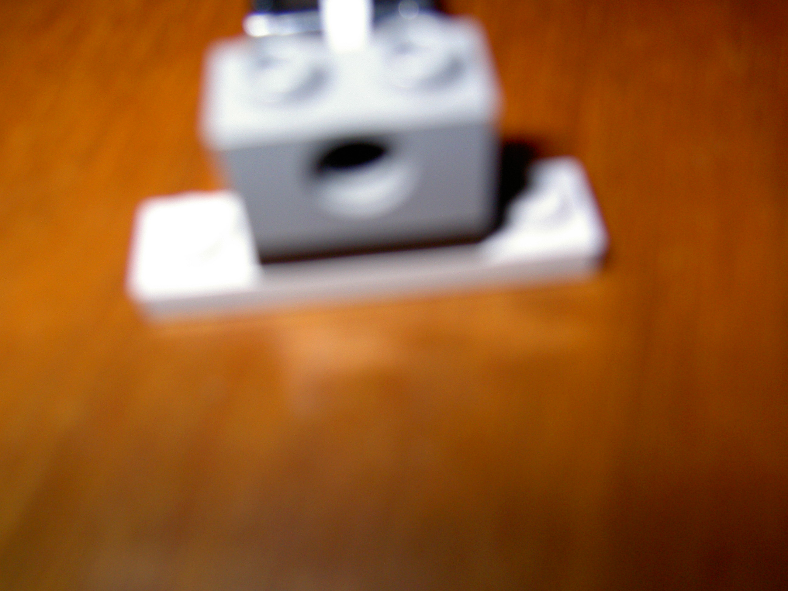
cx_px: 394
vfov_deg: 41.8
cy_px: 296
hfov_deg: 54.0
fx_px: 774
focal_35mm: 34
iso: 100
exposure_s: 1/60
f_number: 2.8
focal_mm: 5.6
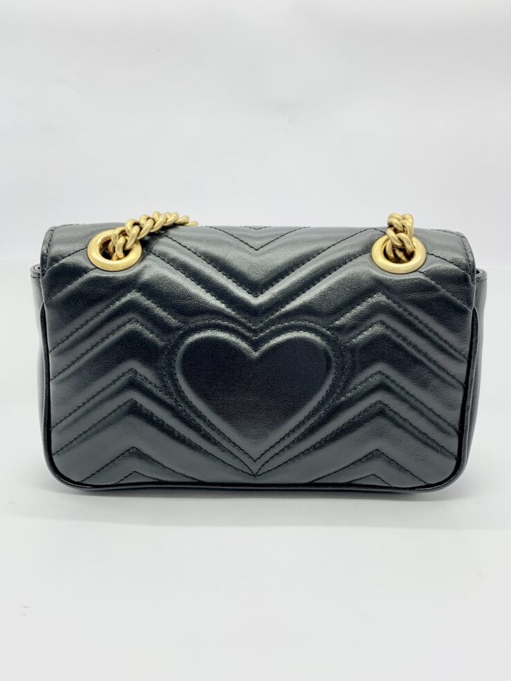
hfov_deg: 51.4
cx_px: 255
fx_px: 531
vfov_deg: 65.3
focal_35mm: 27
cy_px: 340
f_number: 1.8
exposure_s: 1/100
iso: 40
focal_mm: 4.25
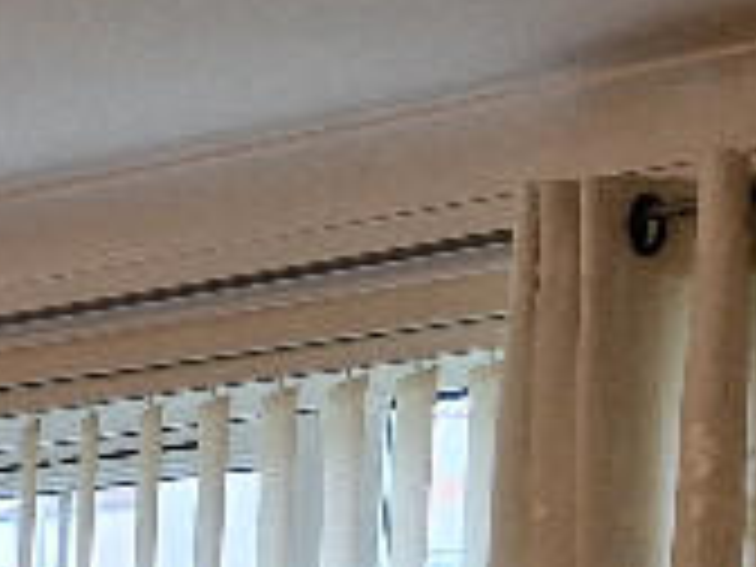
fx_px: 3058
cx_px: -1080
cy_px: 1318
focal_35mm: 140
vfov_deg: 9.5
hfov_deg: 11.5
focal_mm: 5.4
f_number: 1.8
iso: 50
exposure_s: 1/100
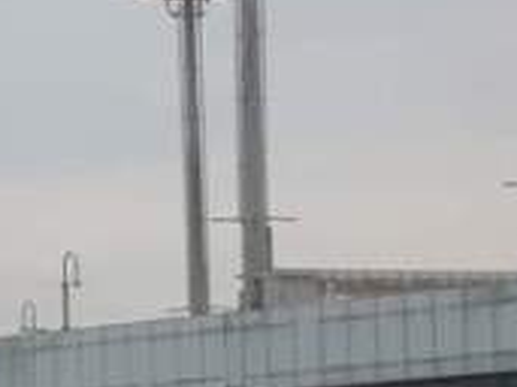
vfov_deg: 3.9
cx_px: 36
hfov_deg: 5.2
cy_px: 487
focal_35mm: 384
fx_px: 5731
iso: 80
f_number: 2.4
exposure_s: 1/1117
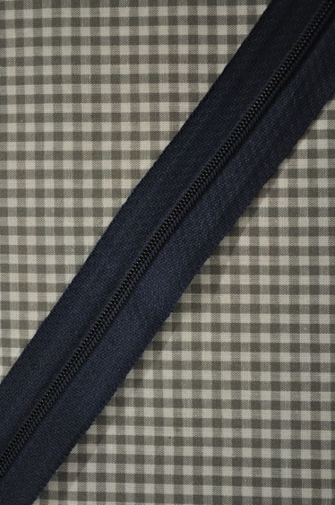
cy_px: 252
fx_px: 840
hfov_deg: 22.6
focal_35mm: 60
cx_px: 168
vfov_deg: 33.4
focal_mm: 40
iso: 800
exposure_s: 1/60
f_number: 5.3
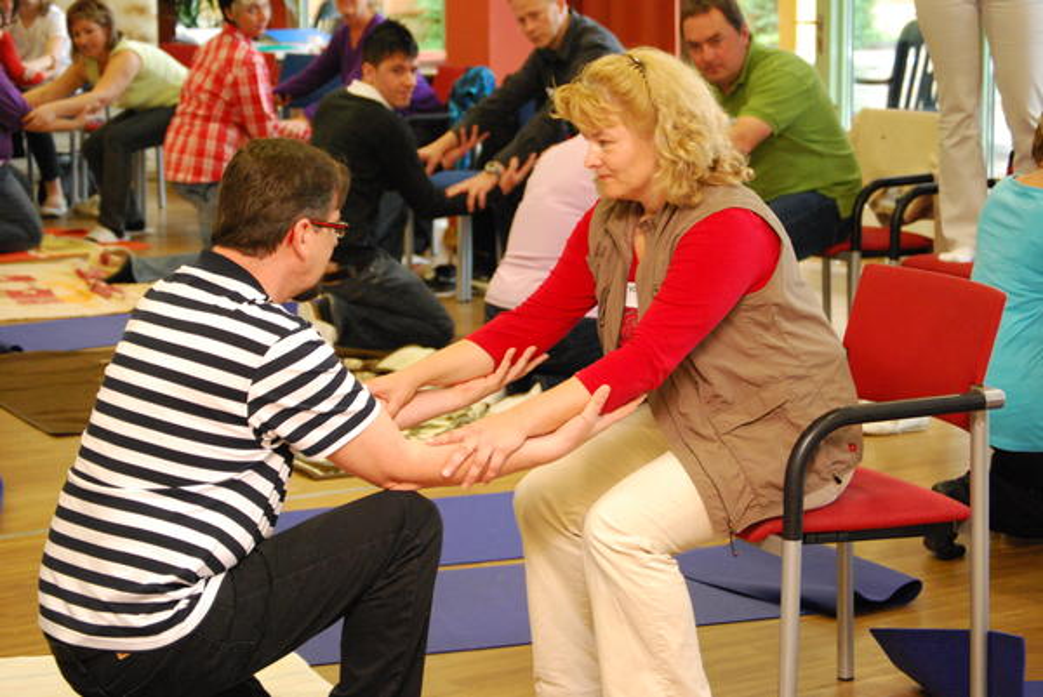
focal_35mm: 82
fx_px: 2392
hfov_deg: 24.6
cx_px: 522
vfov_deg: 16.6
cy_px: 348
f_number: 4
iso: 1600
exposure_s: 1/60
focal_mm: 55
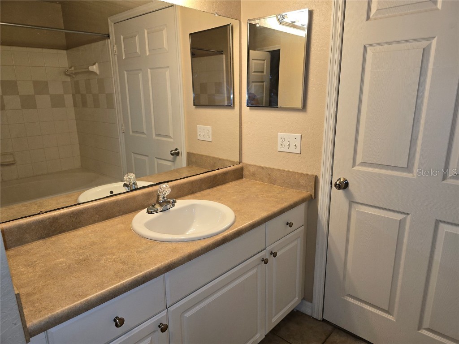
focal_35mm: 23
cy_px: 172
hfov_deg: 73.9
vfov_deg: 58.9
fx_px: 305
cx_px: 230
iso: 80
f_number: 1.7
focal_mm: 6.3
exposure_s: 1/60
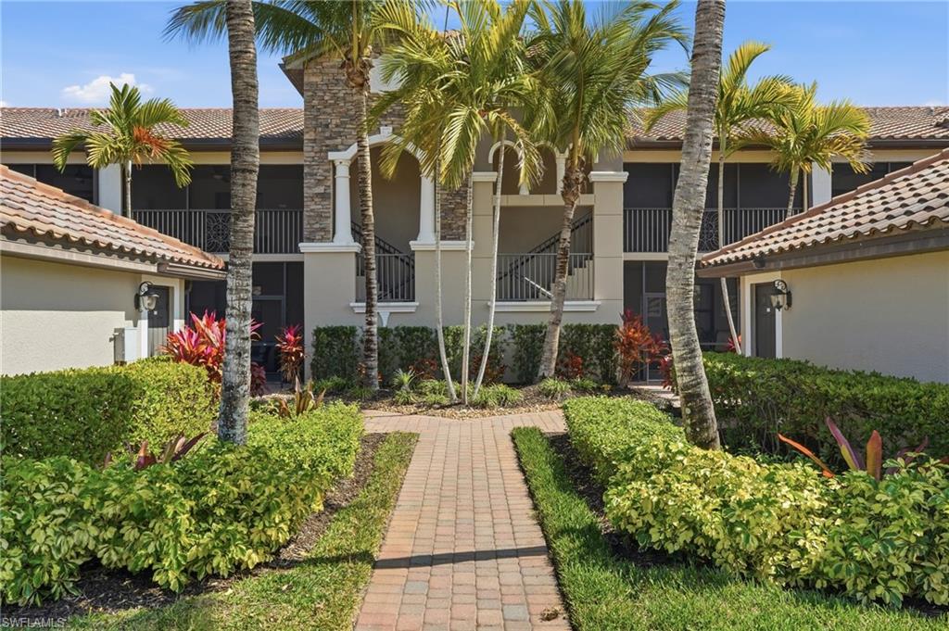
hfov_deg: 63.7
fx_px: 764
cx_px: 474
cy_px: 316
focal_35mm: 29
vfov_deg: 44.9
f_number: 9
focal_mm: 29
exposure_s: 1/1600
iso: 400
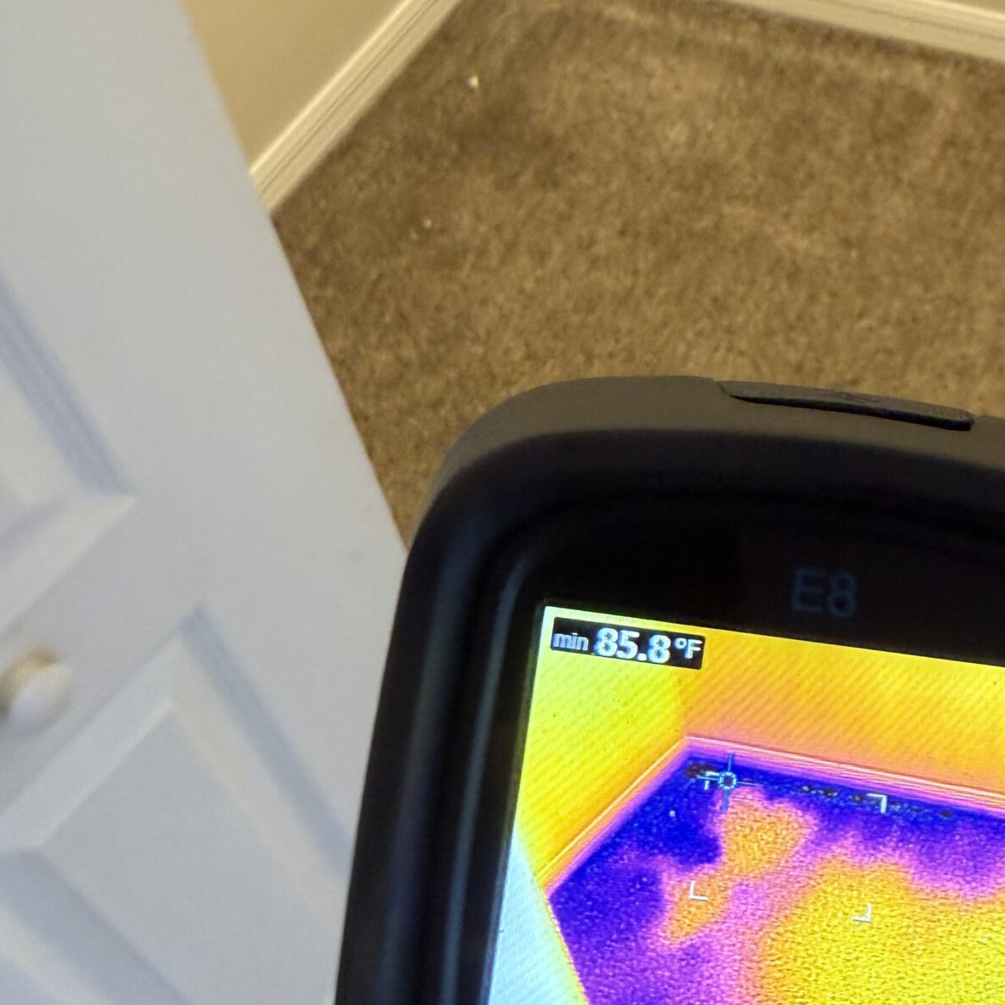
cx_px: 713
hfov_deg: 36.2
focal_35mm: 46
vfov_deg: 36.8
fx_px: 1511
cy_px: 513
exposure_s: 1/61
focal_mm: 2.22
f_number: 2.2
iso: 200
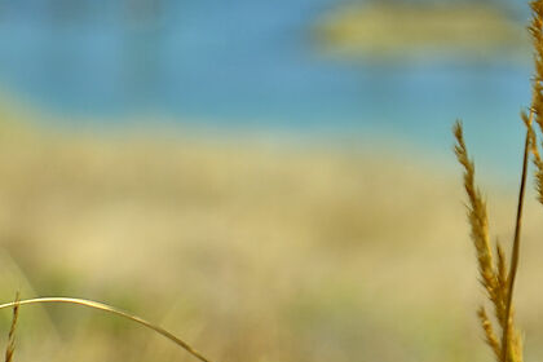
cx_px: 155
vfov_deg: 2.4
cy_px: -228
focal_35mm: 572
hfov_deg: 3.6
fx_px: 8627
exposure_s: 1/250
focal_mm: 100
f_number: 8
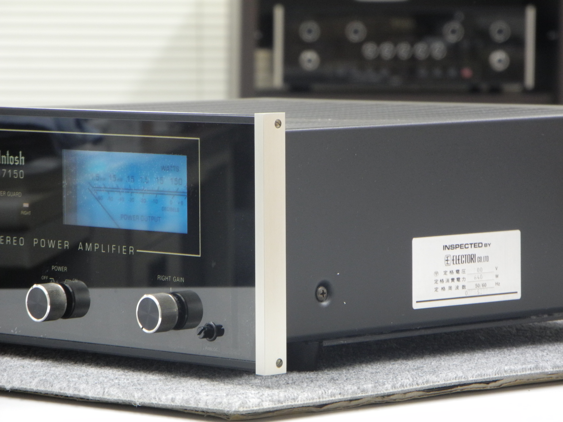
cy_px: 211
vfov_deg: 7.4
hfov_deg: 9.9
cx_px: 282
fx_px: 3253
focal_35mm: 200
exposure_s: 1/13
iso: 400
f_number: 5.6
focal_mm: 42.6
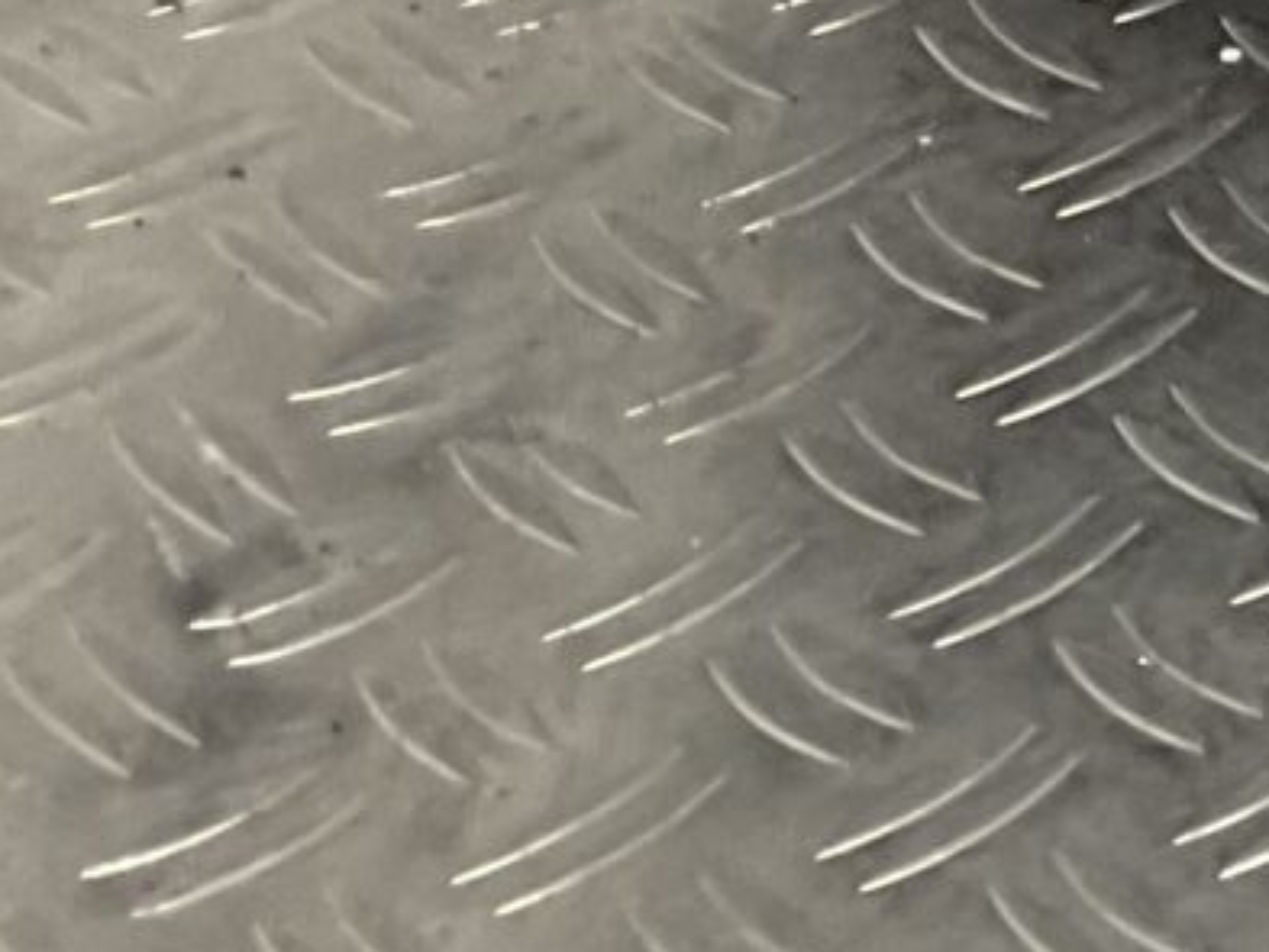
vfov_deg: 7.1
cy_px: -1875
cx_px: 3923
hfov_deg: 8.6
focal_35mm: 189
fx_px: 6931
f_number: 1.8
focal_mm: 3
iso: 16
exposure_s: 1/127
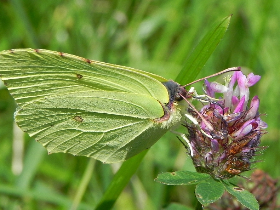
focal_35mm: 136
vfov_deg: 10.9
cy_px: 125
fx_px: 1100
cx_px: 120
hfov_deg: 14.5
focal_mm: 18.8
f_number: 6.3
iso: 160
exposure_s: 1/536
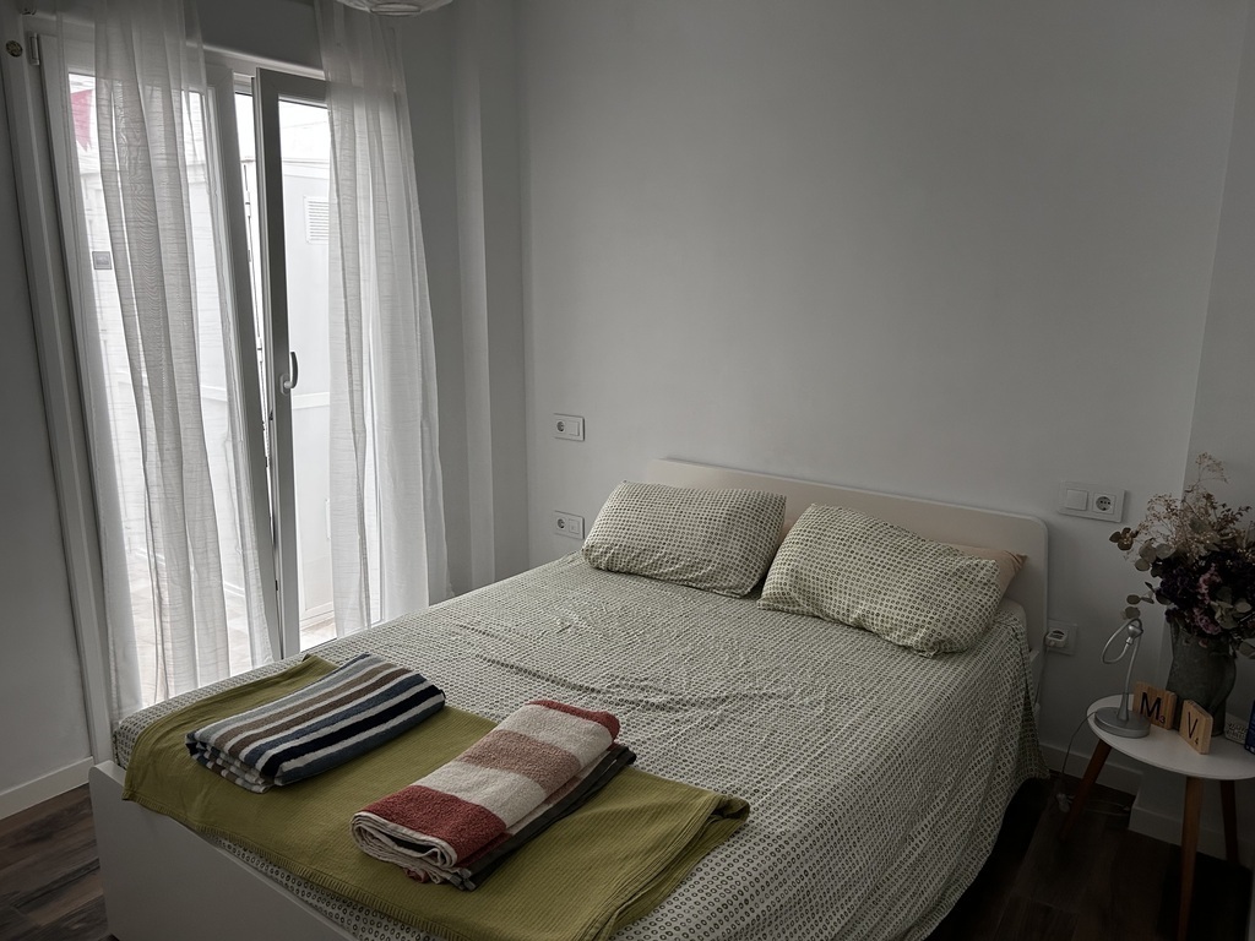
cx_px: 628
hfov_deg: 67.3
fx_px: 943
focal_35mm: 26
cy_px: 470
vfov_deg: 53.1
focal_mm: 5.7
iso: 125
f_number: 1.5
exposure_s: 1/103
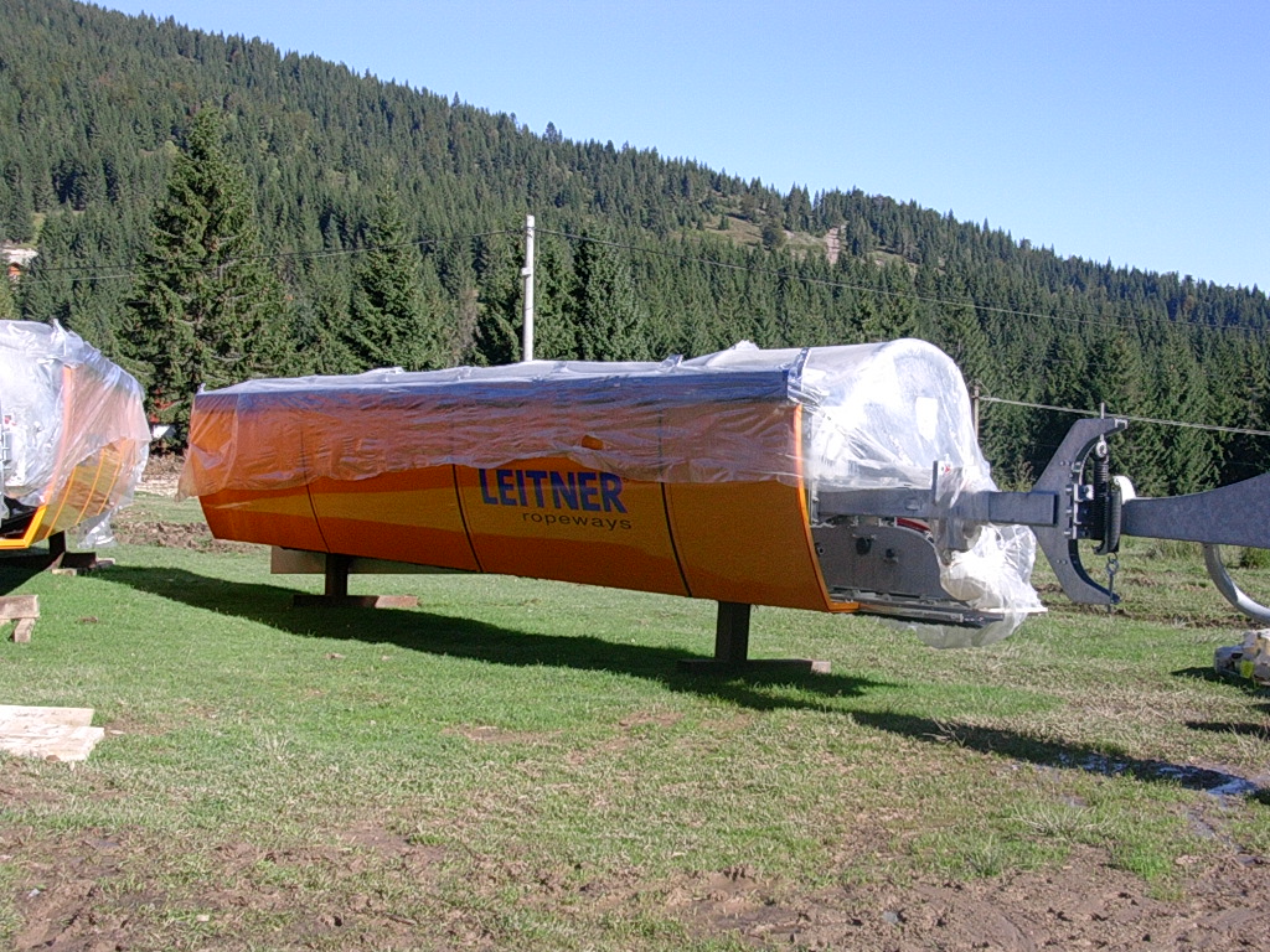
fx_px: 1651
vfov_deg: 32.2
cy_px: 476
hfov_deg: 42.1
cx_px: 635
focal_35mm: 45
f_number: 2.9
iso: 70
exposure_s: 1/813
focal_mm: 6.7
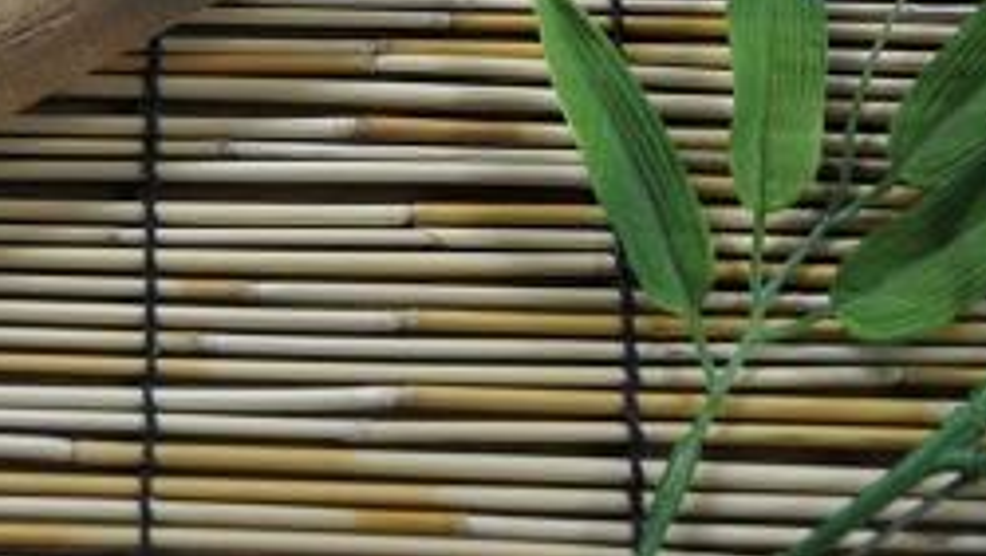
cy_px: -280
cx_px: 489
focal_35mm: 89
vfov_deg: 12.9
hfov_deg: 23.9
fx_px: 2328
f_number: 3.8
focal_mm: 22
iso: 800
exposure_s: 1/60
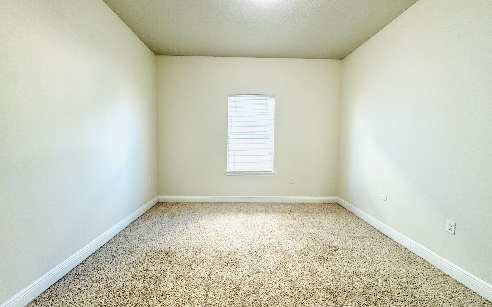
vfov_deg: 74.8
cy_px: 153
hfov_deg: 101.5
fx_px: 201
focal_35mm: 15
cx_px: 244
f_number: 2.2
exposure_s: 1/60
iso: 200
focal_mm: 2.22
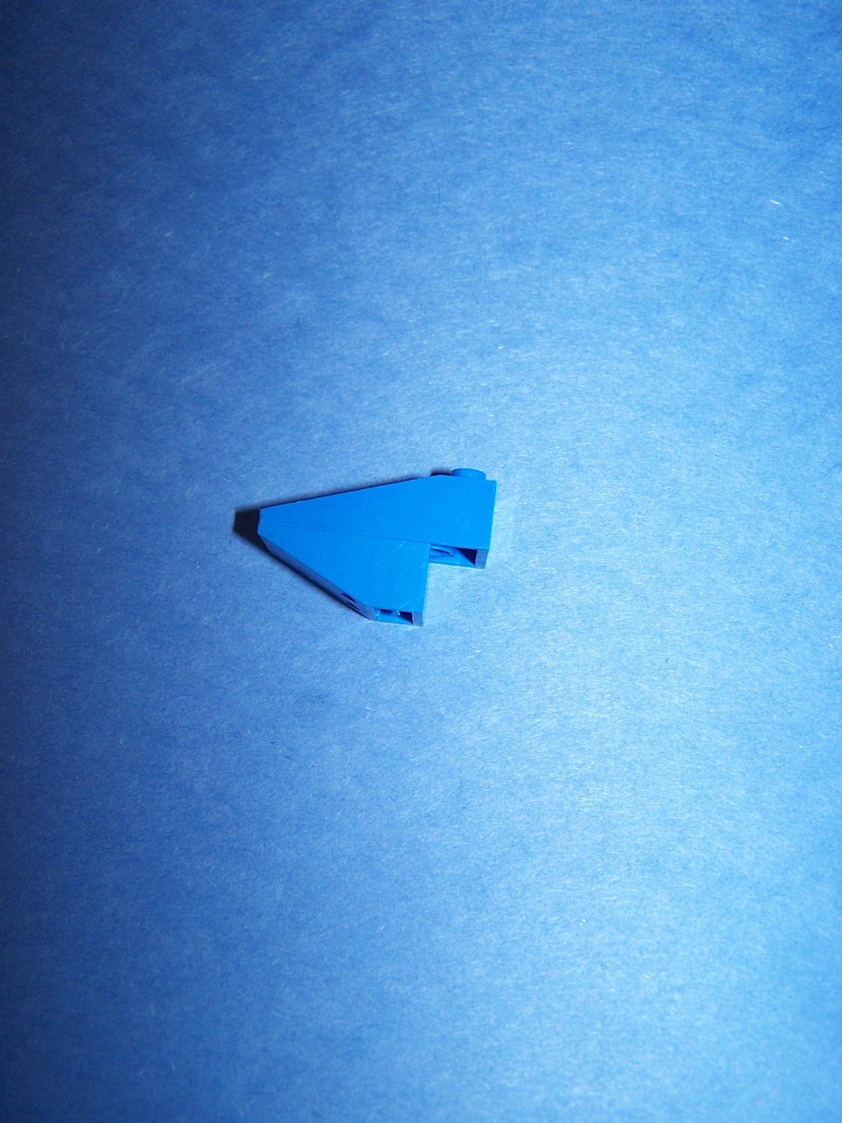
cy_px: 562
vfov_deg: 49.0
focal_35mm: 38
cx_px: 421
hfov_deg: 37.7
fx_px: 1232
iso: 80
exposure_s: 1/60
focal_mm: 6.3
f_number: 2.8
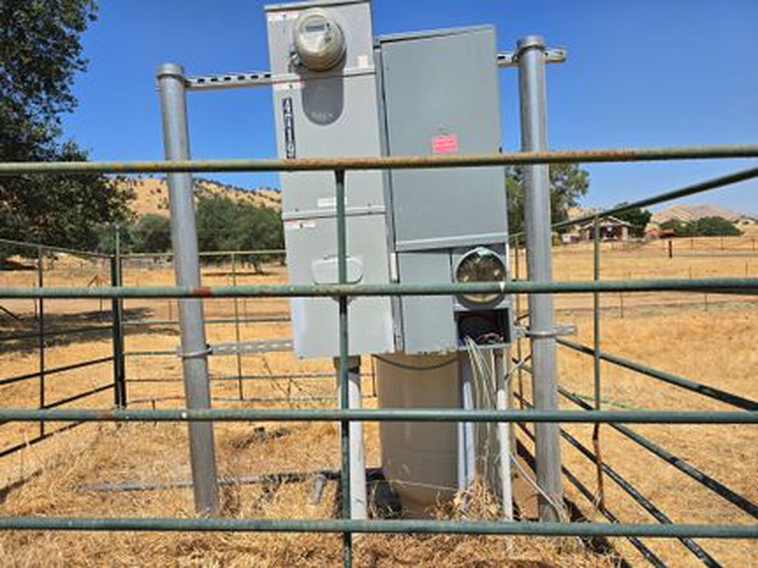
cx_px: 379
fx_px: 503
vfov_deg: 58.9
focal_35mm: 23
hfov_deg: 73.9
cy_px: 284
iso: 12
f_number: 1.7
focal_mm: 6.3
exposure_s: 1/978
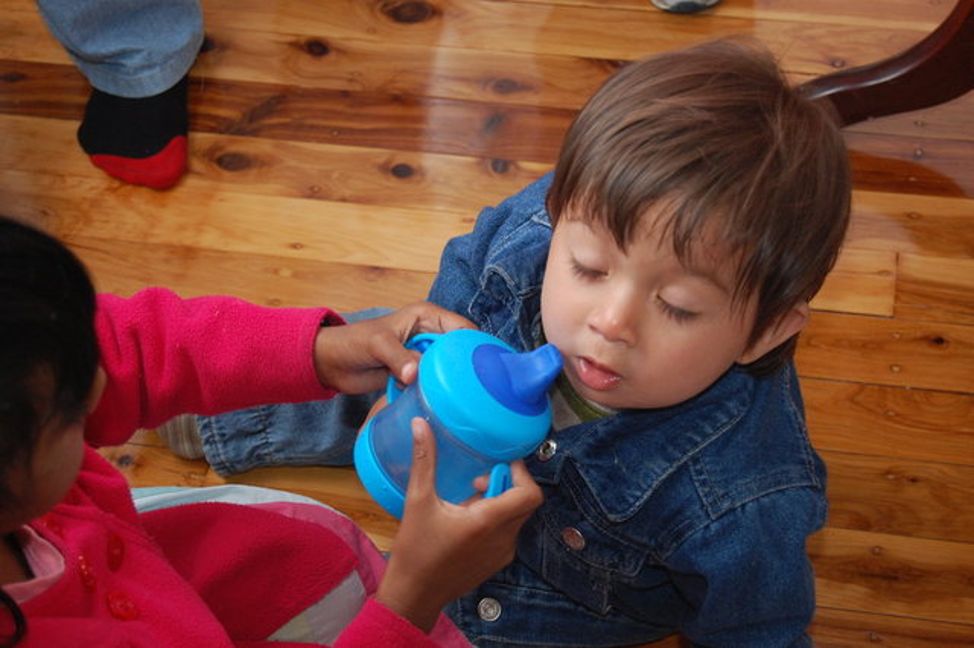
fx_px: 1866
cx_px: 487
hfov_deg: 29.3
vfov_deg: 19.7
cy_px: 324
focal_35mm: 69
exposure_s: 1/60
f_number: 5.3
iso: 720
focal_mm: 46
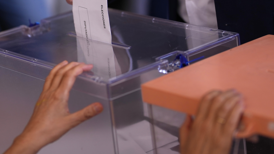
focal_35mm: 94
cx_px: 133
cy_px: 53
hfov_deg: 22.7
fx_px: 683
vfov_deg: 12.9
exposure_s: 1/800
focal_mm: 50
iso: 250
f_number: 1.2
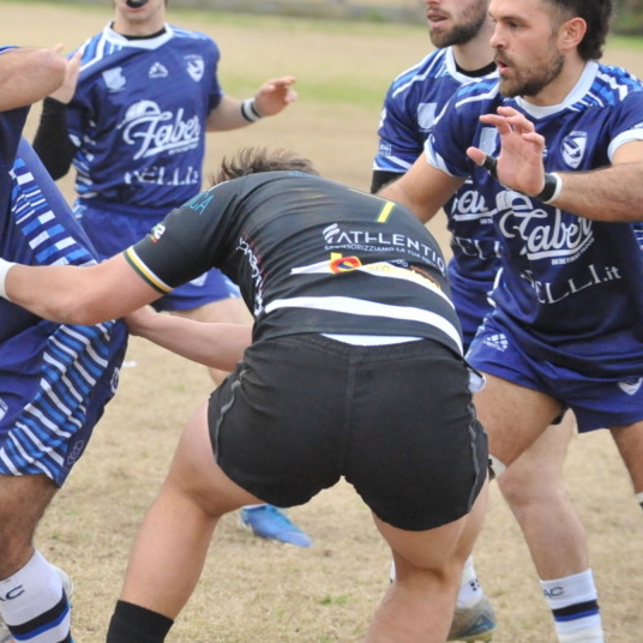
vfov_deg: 8.2
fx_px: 4476
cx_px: -64
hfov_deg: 8.2
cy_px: 197
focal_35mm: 213
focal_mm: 105
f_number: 3.2
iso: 5600
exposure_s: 1/6400
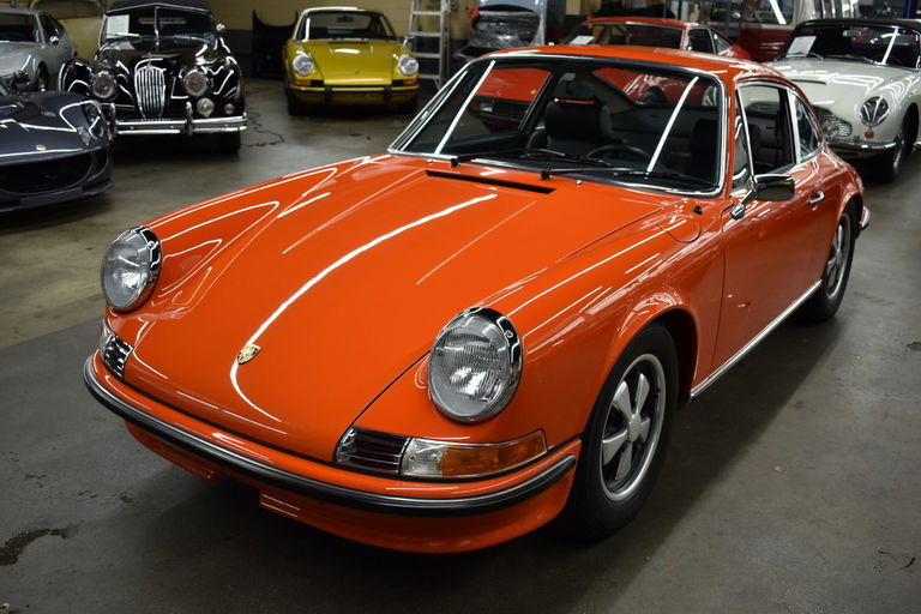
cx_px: 460
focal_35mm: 36
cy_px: 307
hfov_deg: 53.1
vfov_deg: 36.9
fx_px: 921
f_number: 3.8
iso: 280
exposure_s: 1/40
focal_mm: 24
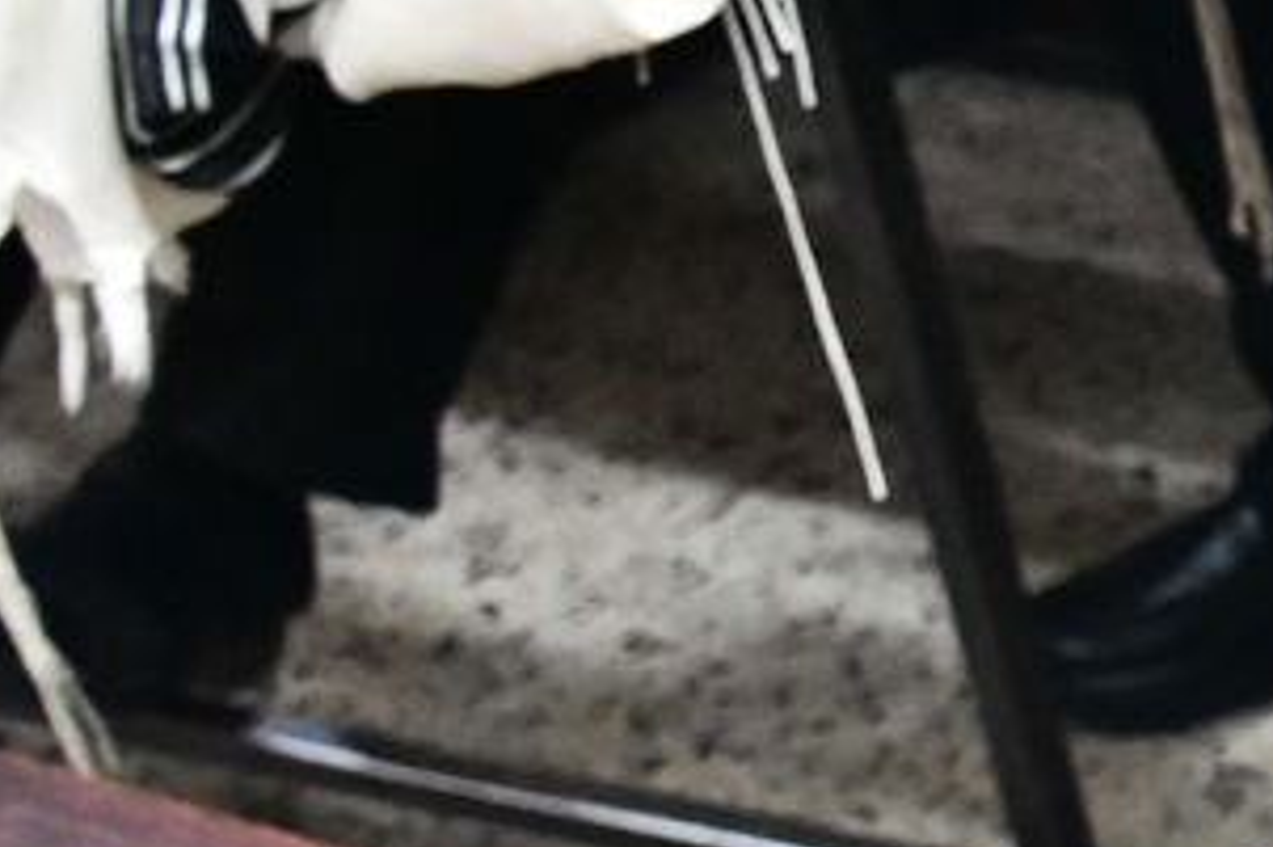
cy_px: 242
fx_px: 4594
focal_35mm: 130
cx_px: 2601
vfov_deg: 10.5
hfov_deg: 13.4
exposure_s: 1/125
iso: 5000
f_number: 5.6
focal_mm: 28
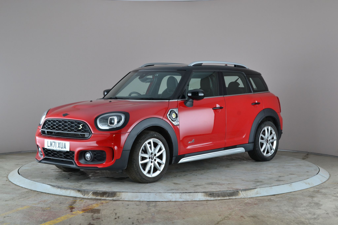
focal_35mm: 60
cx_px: 169
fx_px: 563
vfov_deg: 22.6
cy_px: 112
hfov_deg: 33.4
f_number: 10
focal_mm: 40
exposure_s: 1/8
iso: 450
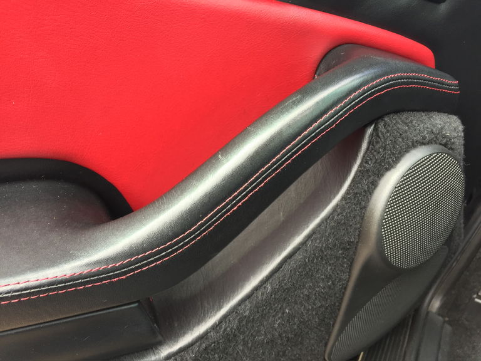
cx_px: 240
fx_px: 403
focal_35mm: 29
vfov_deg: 48.2
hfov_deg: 61.7
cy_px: 180
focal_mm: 4.15
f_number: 2.2
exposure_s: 1/100
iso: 50
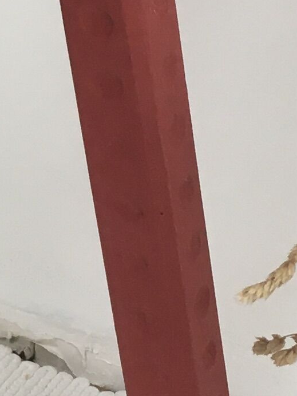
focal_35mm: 169
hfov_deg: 8.6
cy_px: 179
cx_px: -137
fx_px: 1933
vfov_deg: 11.7
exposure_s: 1/33
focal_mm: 4.15
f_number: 2.2
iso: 25
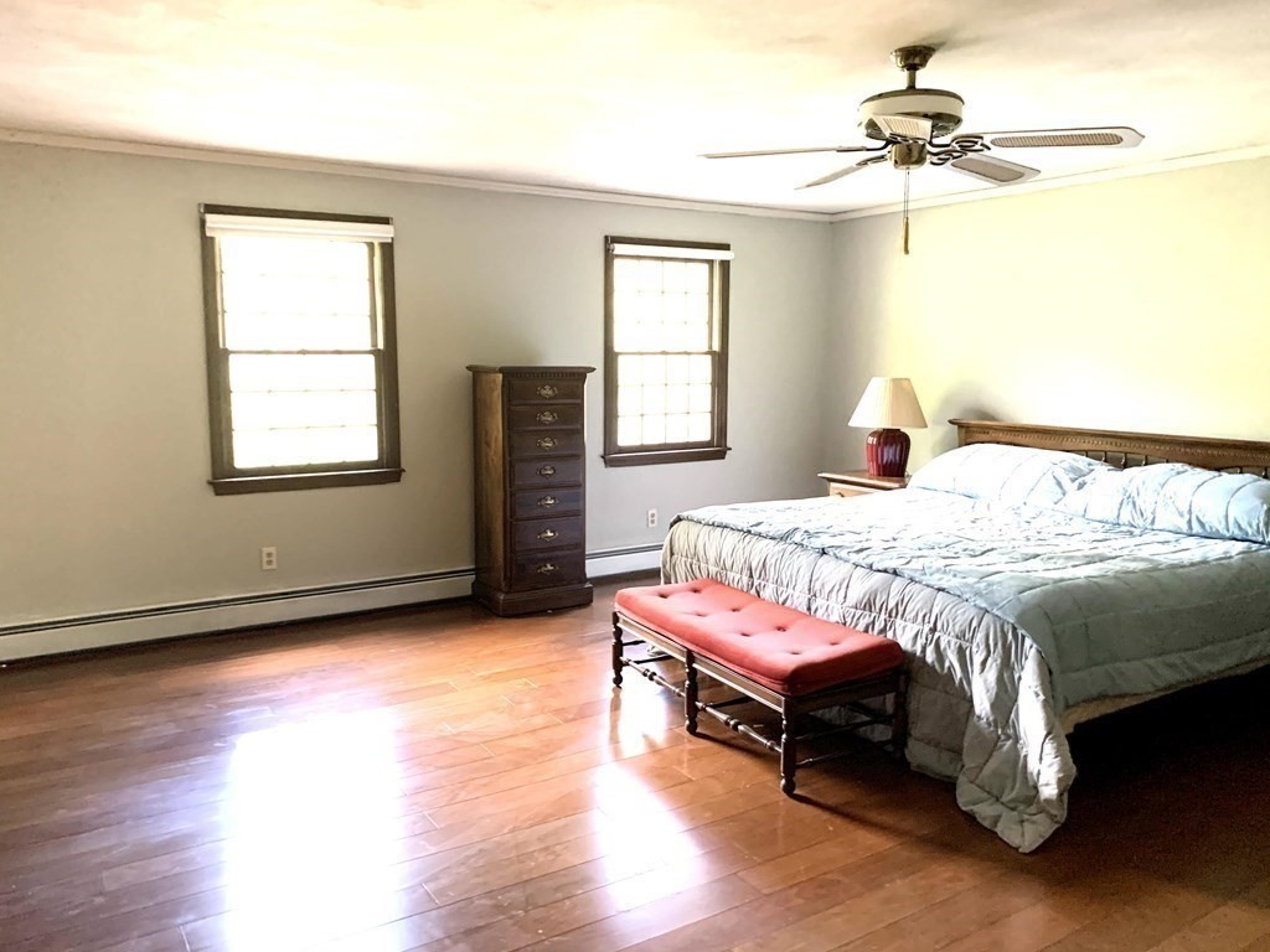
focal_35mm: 26
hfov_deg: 67.3
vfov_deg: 53.1
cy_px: 476
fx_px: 954
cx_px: 635
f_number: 1.8
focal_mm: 4.25
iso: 400
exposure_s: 1/52
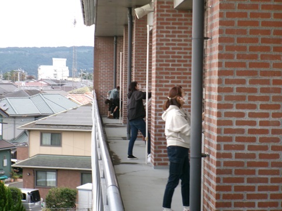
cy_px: 106
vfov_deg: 12.9
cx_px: 141
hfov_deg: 17.1
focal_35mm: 115
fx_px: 937
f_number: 6.2
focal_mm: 20.6
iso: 110
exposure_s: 1/60
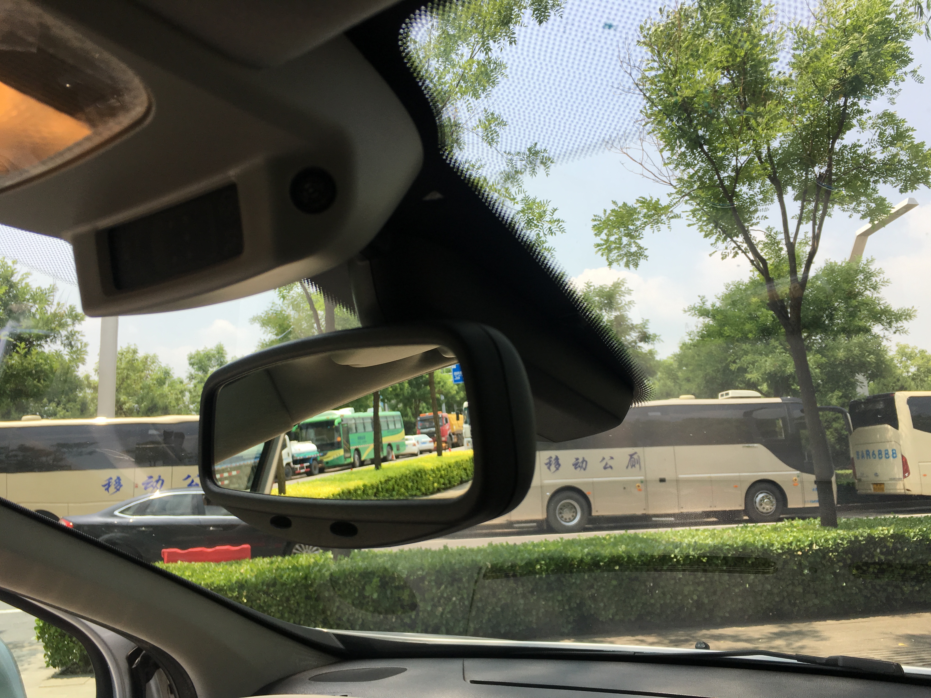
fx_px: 780
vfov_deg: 48.2
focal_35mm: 29
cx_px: 466
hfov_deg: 61.7
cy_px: 349
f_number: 2.2
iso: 25
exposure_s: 1/686
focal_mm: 4.15
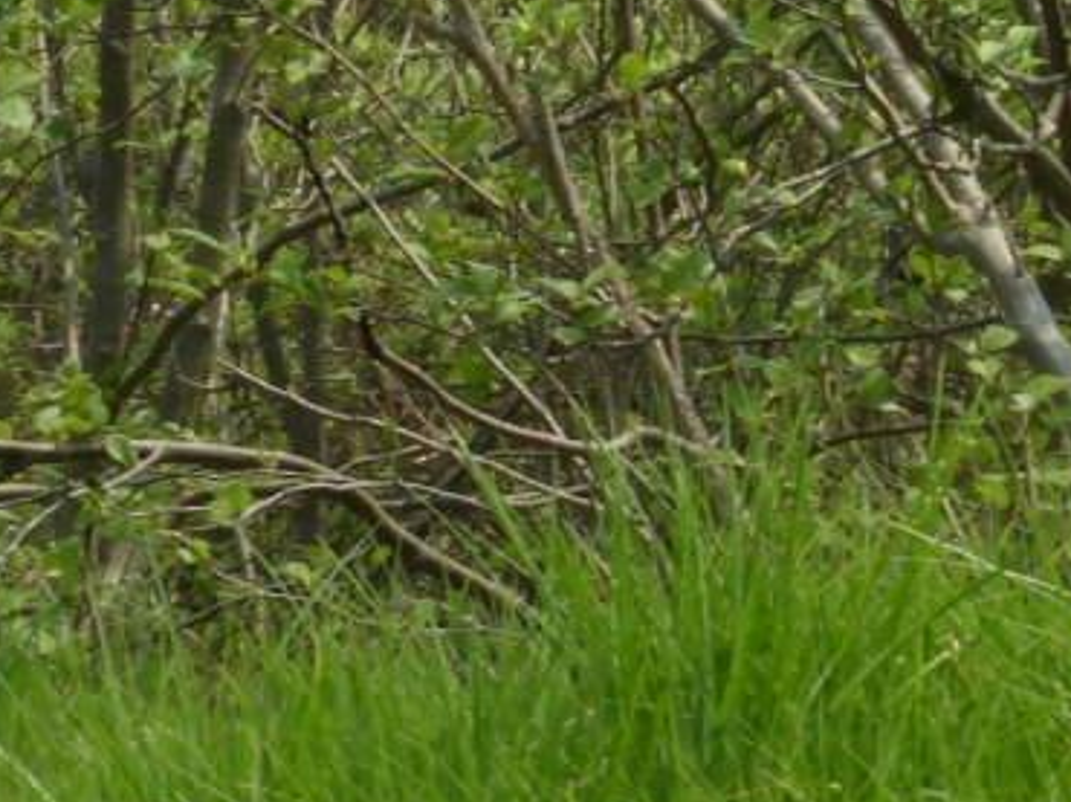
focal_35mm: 736
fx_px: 22757
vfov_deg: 2.0
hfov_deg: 2.7
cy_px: -672
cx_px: 1190
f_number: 5.2
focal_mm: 30.5
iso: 100
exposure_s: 1/500
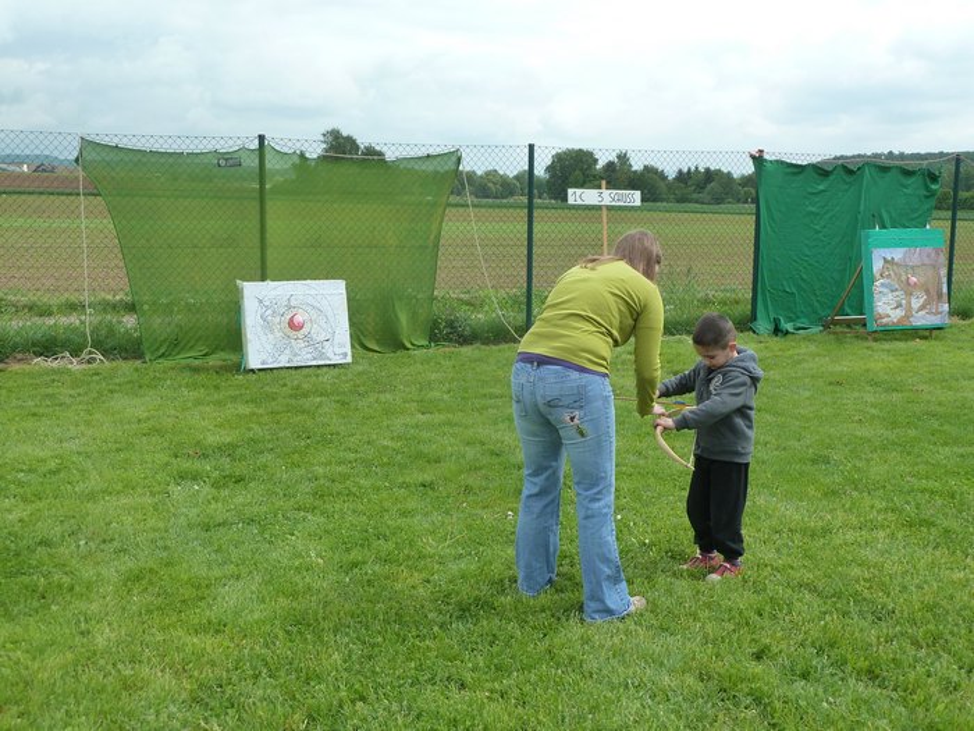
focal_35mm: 37
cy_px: 366
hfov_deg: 50.1
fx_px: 1041
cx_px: 487
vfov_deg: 38.7
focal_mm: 6.1
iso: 125
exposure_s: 1/400
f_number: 4
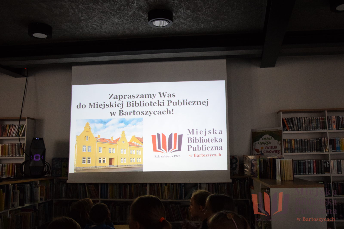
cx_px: 172
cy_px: 114
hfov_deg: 59.5
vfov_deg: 41.7
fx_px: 301
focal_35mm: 32
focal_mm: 21
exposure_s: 1/125
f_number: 5.6
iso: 3200
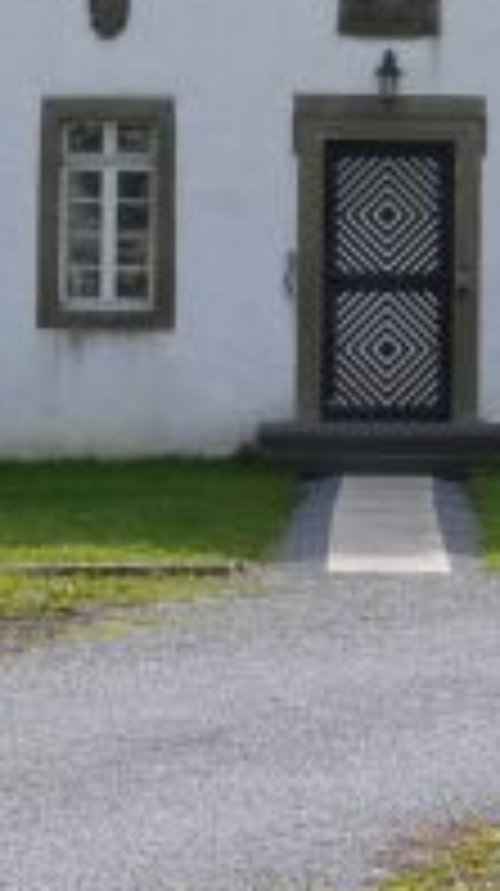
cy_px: -86
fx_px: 4159
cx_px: 414
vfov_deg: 12.0
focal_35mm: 176
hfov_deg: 6.9
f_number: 5
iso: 100
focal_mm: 20
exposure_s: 1/500
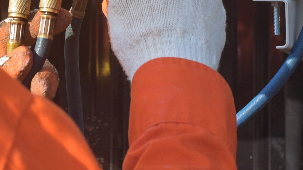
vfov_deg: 6.0
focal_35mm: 192
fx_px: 1542
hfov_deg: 11.1
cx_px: 18
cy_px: -266
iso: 400
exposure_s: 1/1000
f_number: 5
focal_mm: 35
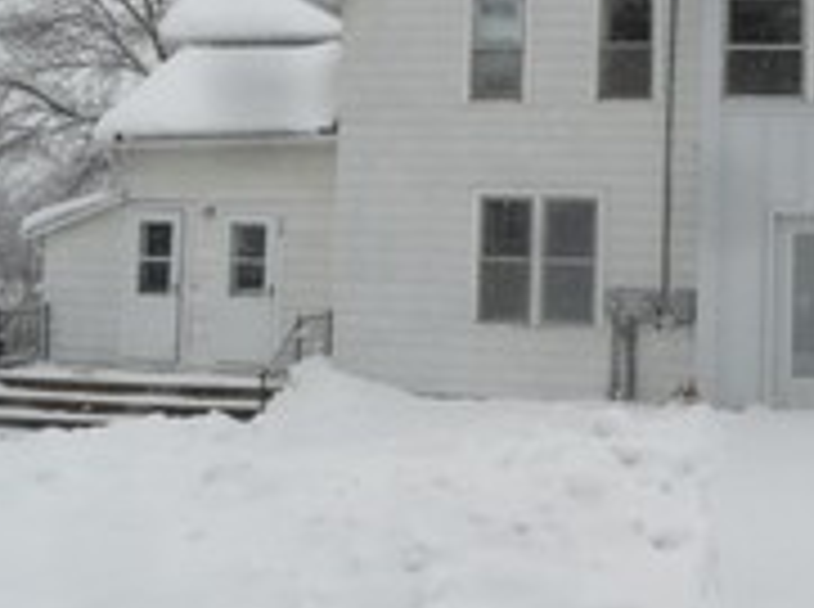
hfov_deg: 40.3
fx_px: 1080
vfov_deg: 31.2
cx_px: 598
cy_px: 221
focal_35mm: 46
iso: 80
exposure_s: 1/750
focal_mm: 3.9
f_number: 4.6
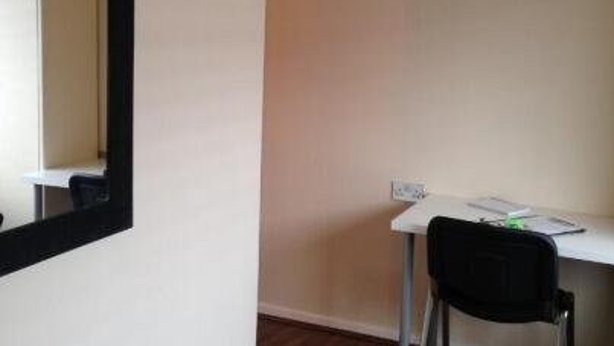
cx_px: 286
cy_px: 83
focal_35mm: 52
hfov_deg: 39.8
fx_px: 847
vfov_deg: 22.8
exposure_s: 1/20
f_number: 2.4
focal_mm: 4.12
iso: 50
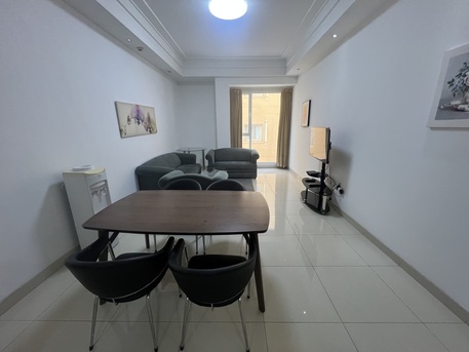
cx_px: 234
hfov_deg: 106.2
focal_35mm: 13
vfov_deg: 89.9
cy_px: 176
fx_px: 176
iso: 160
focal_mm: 1.57
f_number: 1.8
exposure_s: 1/100
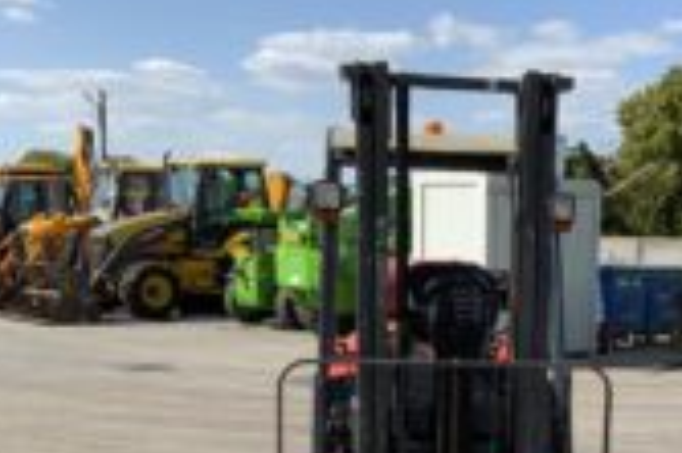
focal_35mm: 65
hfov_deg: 30.0
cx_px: 572
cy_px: 457
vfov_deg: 20.2
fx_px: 1230
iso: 16
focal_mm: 3
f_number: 1.8
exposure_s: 1/1912
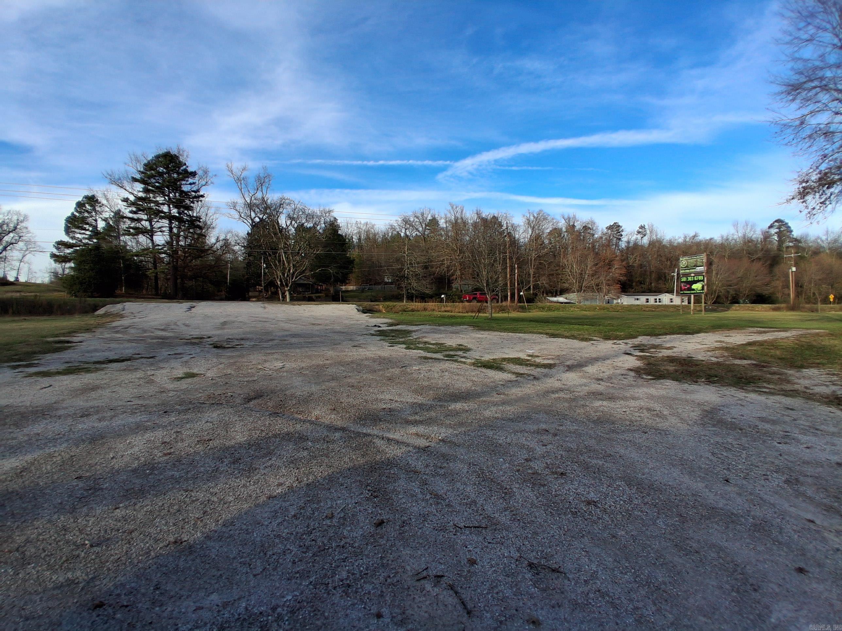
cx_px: 421
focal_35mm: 17
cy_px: 316
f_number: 2.2
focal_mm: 1.4
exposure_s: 1/605
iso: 50
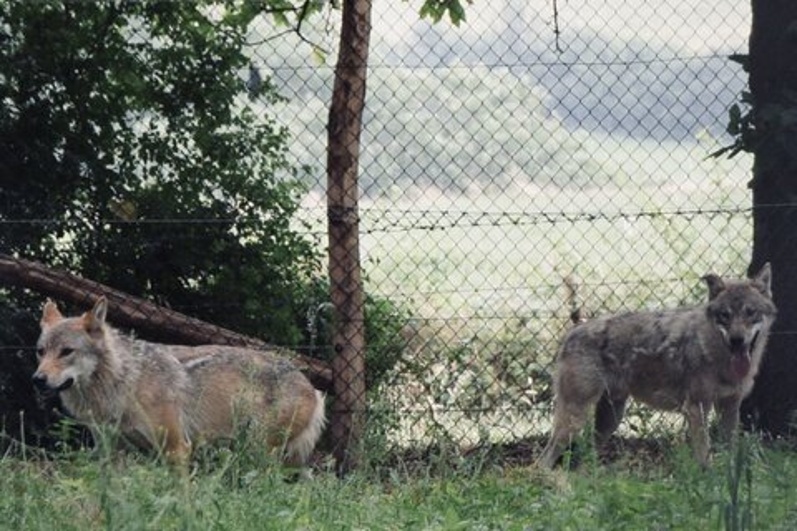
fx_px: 3487
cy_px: 266
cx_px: 398
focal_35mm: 158
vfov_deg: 8.7
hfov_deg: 13.0
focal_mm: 105
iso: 900
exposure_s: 1/500
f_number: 5.6
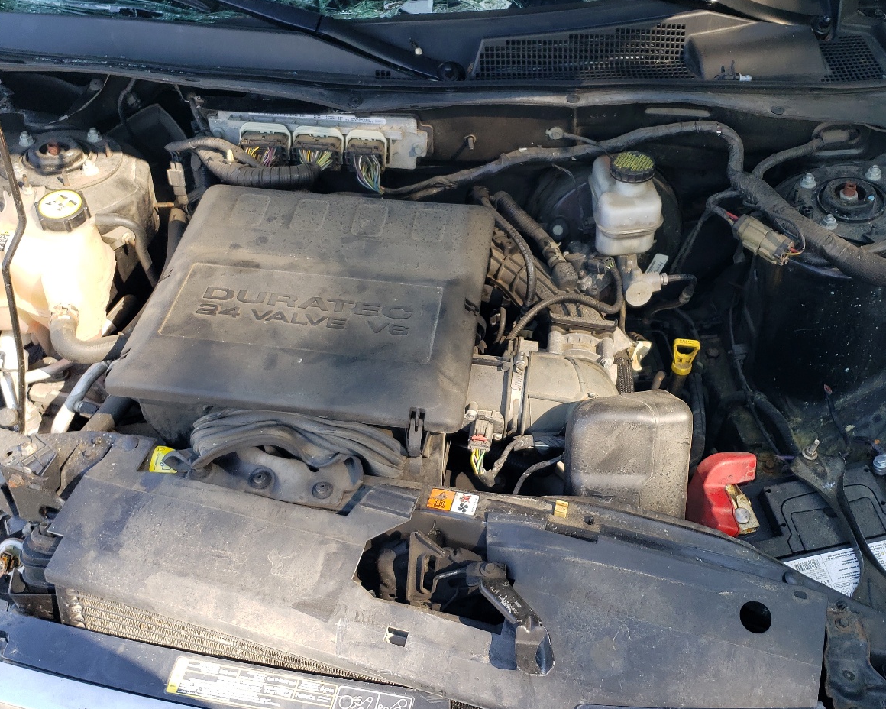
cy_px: 345
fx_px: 918
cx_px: 480
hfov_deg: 51.5
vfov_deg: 42.2
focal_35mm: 35
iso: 50
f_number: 1.5
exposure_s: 1/303
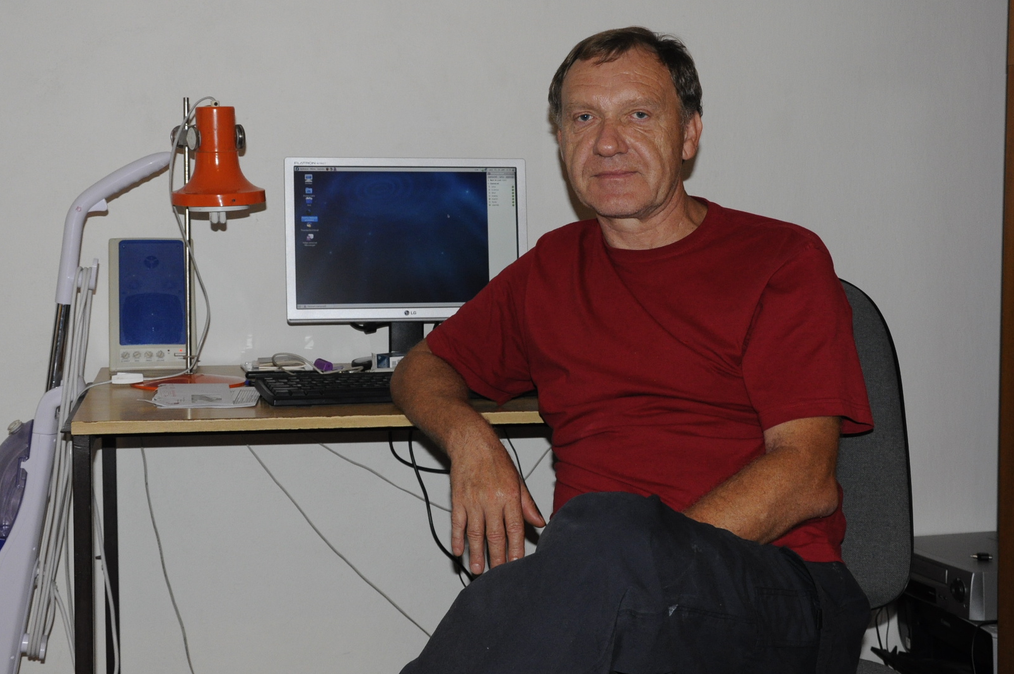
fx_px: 1463
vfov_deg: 25.9
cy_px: 314
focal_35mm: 52
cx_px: 460
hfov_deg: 38.2
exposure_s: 1/60
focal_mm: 26
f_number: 5.6
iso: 800
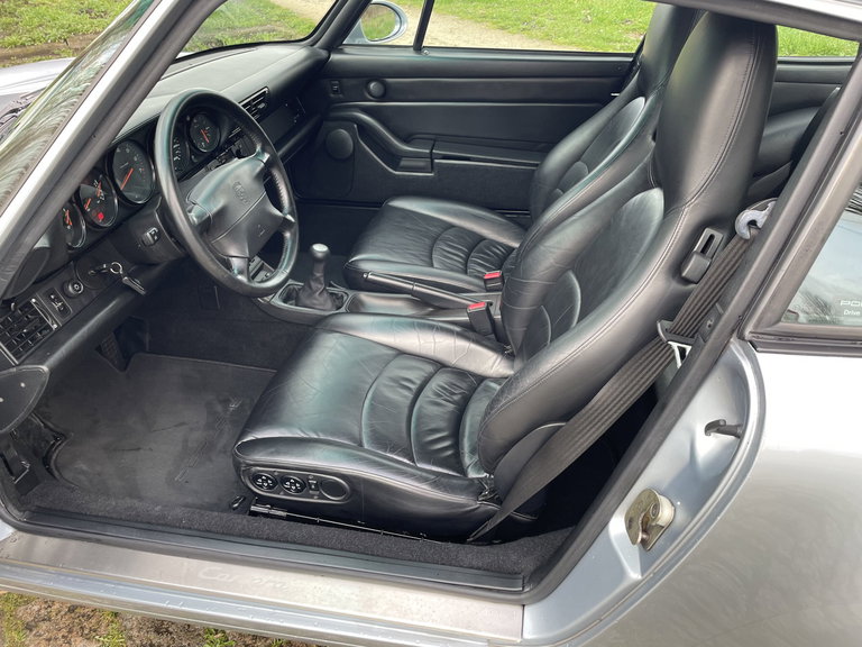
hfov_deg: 67.3
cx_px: 431
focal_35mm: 26
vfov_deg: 53.1
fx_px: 647
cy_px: 324
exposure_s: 1/121
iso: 64
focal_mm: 4.2
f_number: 1.6
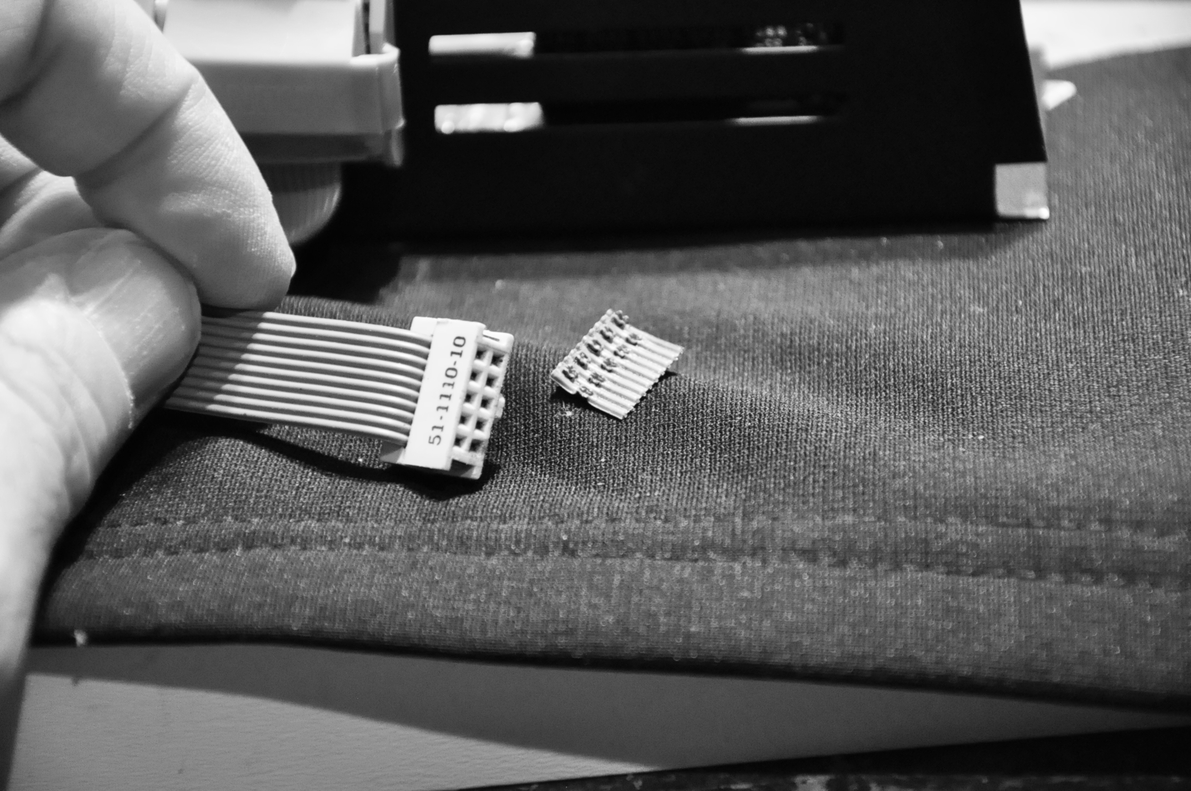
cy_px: 396
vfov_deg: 8.7
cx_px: 596
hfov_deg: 13.1
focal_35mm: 158
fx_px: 5204
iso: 3200
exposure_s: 1/60
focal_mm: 105
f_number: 5.6
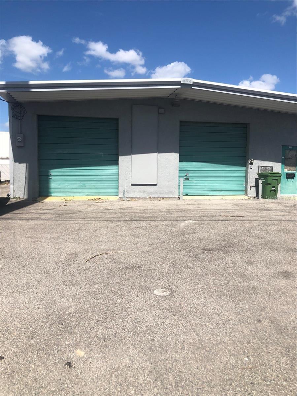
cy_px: 198
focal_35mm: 28
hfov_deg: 49.7
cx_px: 148
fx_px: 320
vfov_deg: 63.4
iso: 20
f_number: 1.8
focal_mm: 3.99
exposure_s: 1/2667
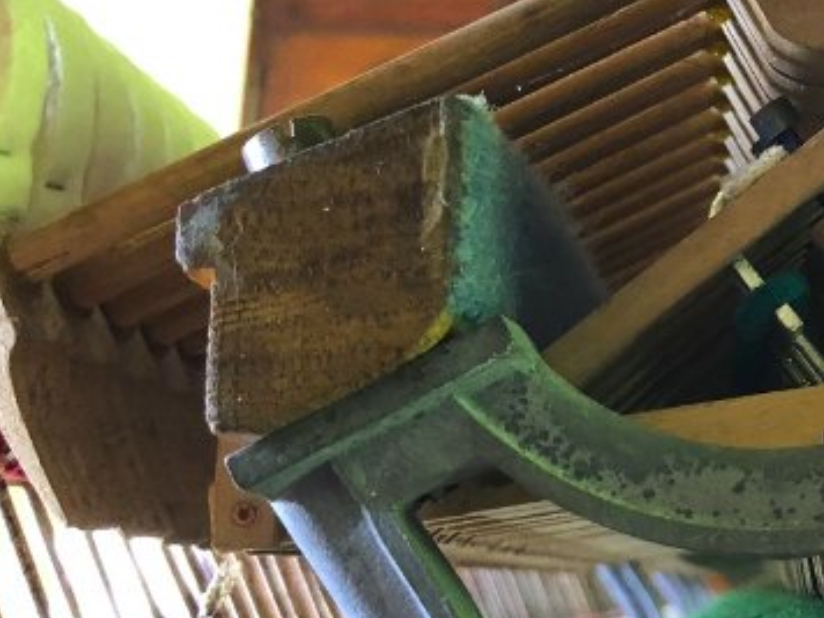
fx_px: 1500
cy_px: 306
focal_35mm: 63
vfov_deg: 23.3
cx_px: 699
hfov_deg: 29.8
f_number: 1.8
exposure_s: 1/13
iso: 100
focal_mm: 3.99
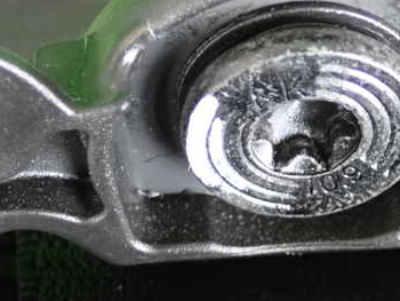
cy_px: 87
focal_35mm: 132
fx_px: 1526
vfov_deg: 11.2
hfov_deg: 14.9
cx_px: 290
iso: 2000
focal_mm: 13.65
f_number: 4.1
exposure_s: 1/30
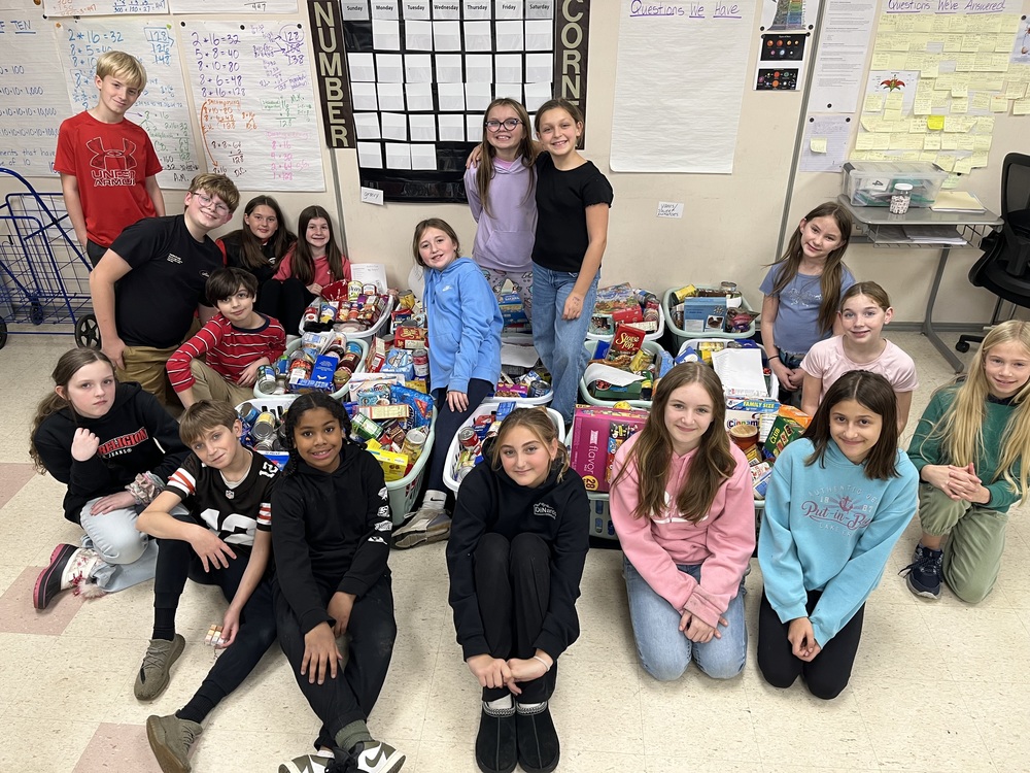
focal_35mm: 26
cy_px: 386
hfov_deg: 67.3
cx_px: 515
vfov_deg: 53.1
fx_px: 774
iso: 80
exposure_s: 1/60
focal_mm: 5.1
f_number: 1.6
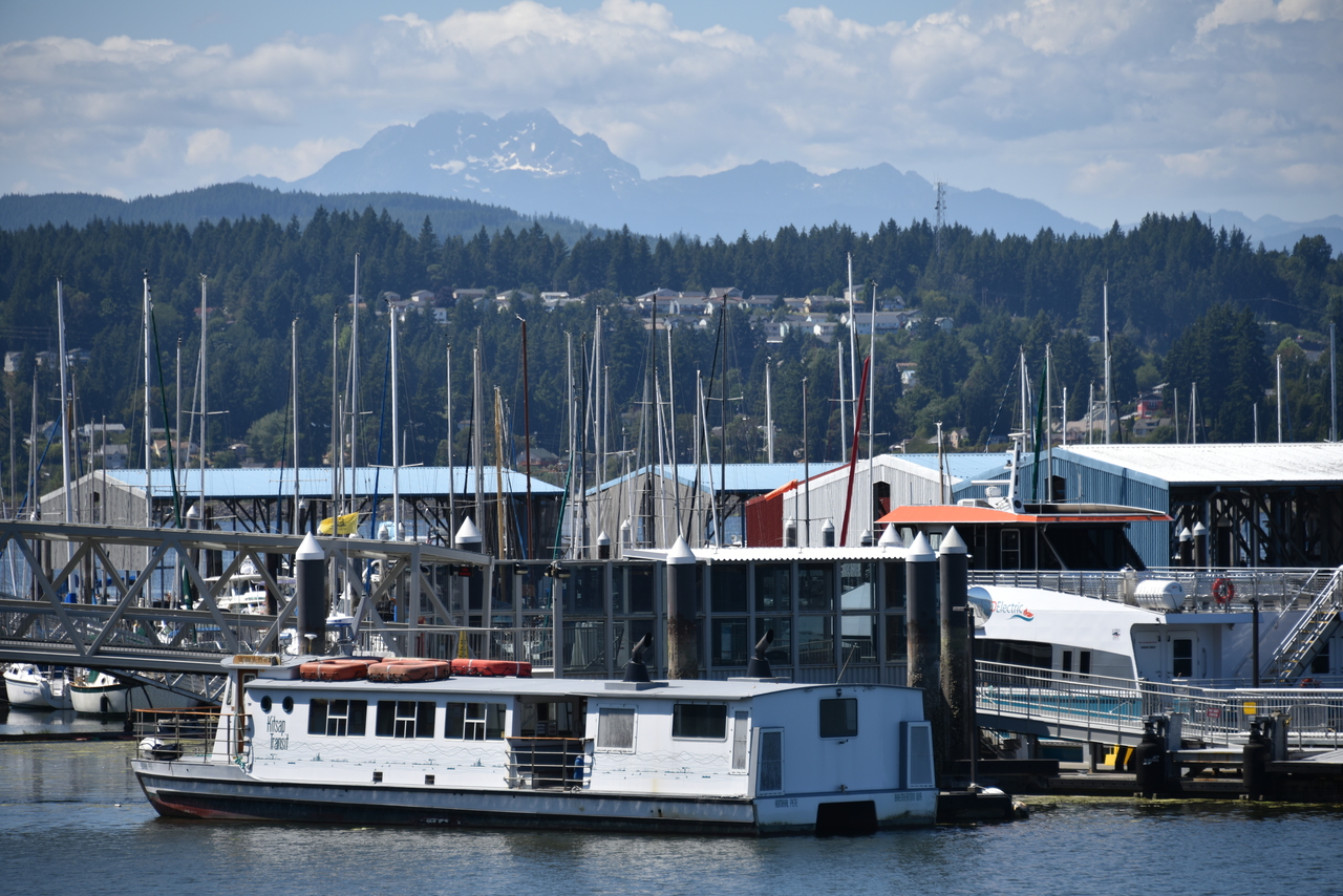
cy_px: 448
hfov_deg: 9.8
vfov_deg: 6.5
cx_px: 672
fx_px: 7835
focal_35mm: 210
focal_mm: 210
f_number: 6.3
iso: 100
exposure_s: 1/500
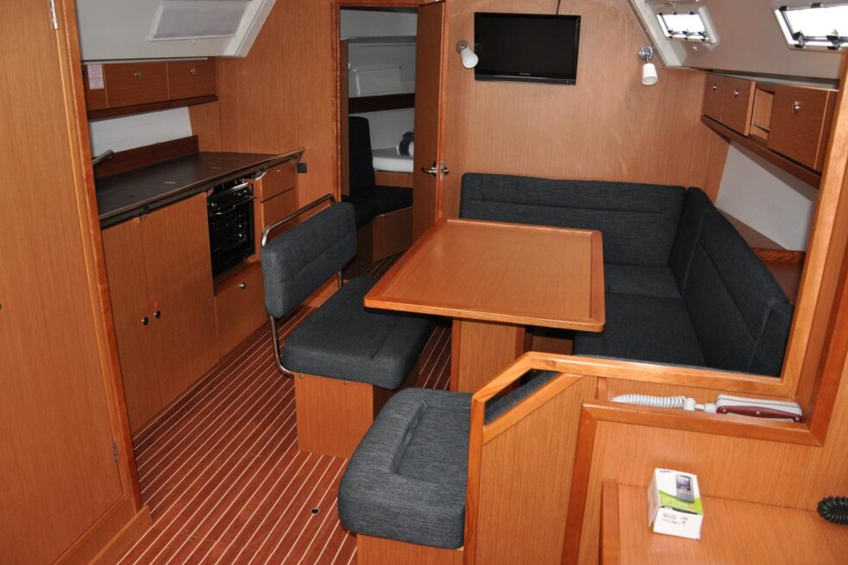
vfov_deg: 46.4
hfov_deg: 65.5
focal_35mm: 28
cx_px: 414
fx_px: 659
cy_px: 284
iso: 800
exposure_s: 1/60
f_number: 3.5
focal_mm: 18
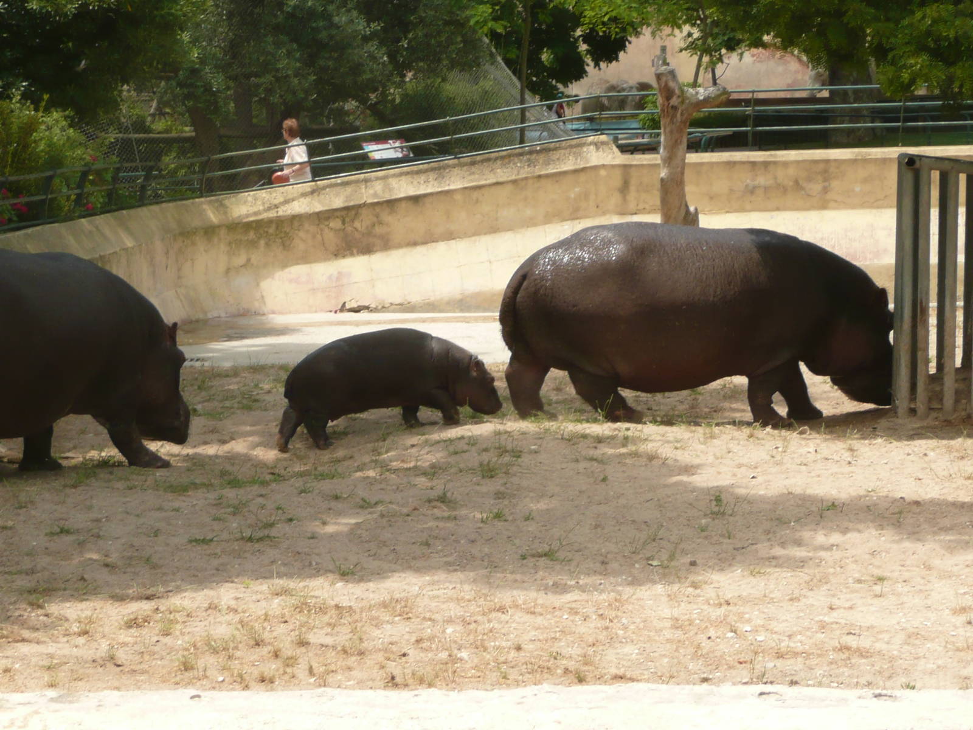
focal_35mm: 107
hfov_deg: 18.4
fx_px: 3008
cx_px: 486
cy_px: 365
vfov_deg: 13.8
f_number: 4.6
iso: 100
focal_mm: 11.8
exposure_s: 1/250
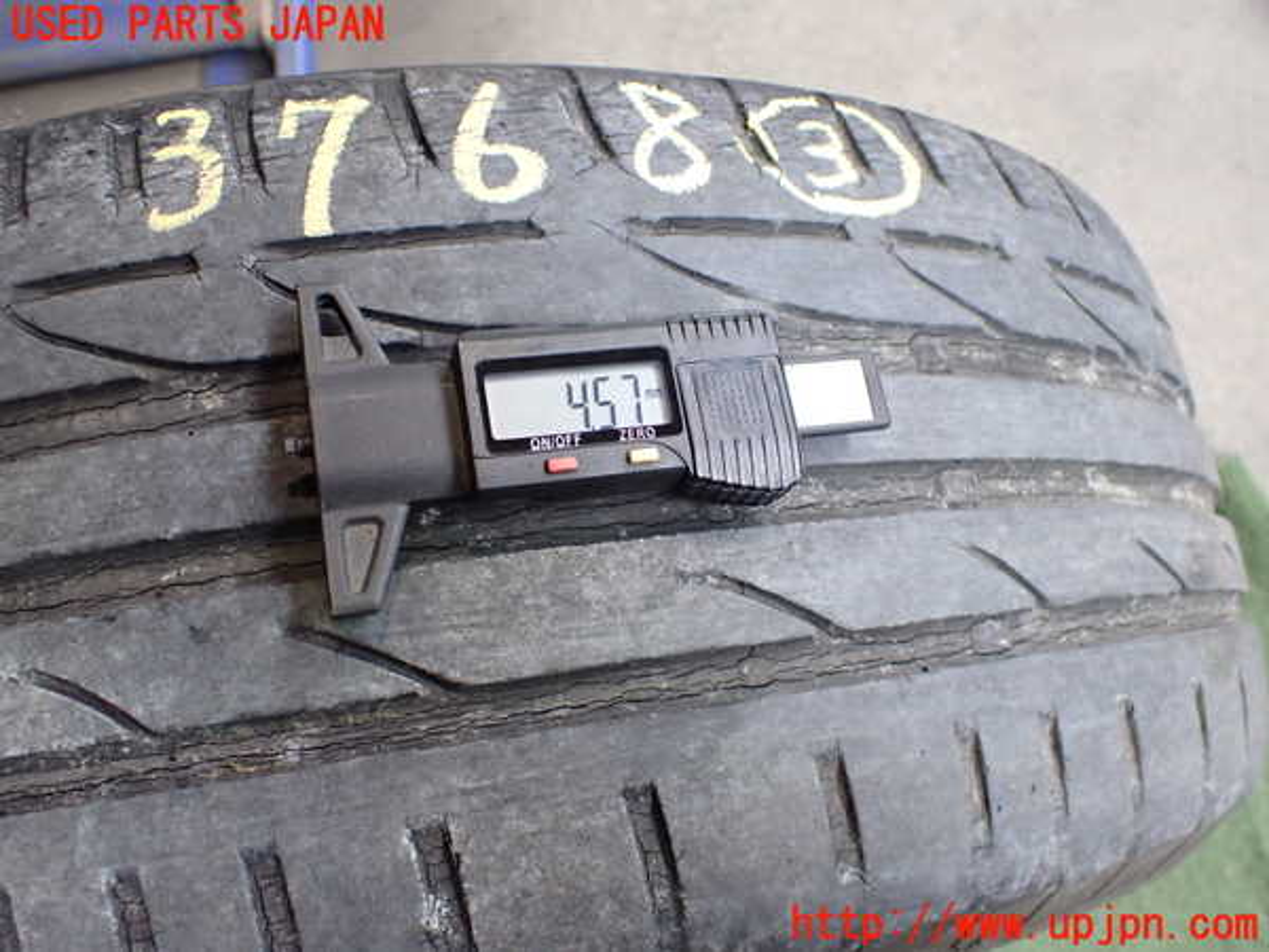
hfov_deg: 60.0
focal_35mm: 30
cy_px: 476
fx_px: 1100
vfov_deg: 46.8
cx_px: 634
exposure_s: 1/125
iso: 640
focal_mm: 5.4
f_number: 2.3
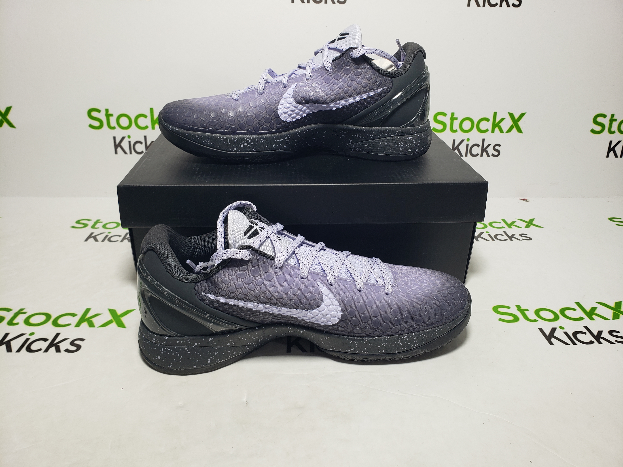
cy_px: 234
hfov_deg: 67.3
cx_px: 312
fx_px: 468
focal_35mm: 26
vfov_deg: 53.1
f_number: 2.4
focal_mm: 4.3
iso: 50
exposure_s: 1/168
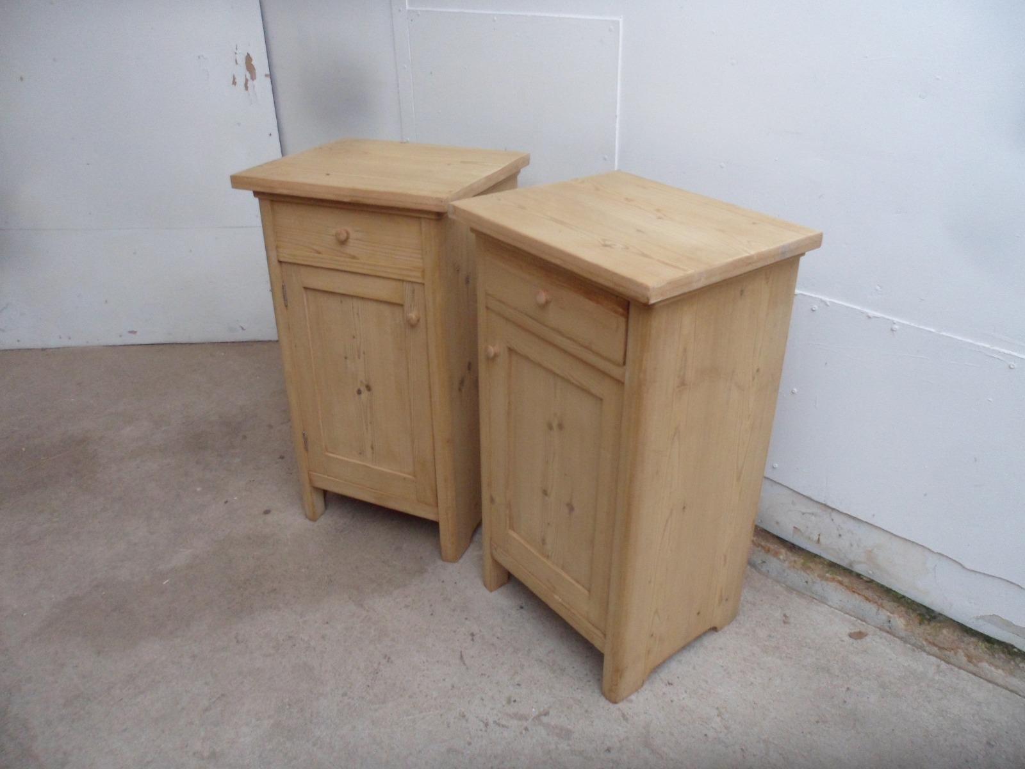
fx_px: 770
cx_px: 512
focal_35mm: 26
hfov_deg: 67.3
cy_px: 384
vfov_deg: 53.1
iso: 240
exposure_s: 1/45
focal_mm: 4.9
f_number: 3.3
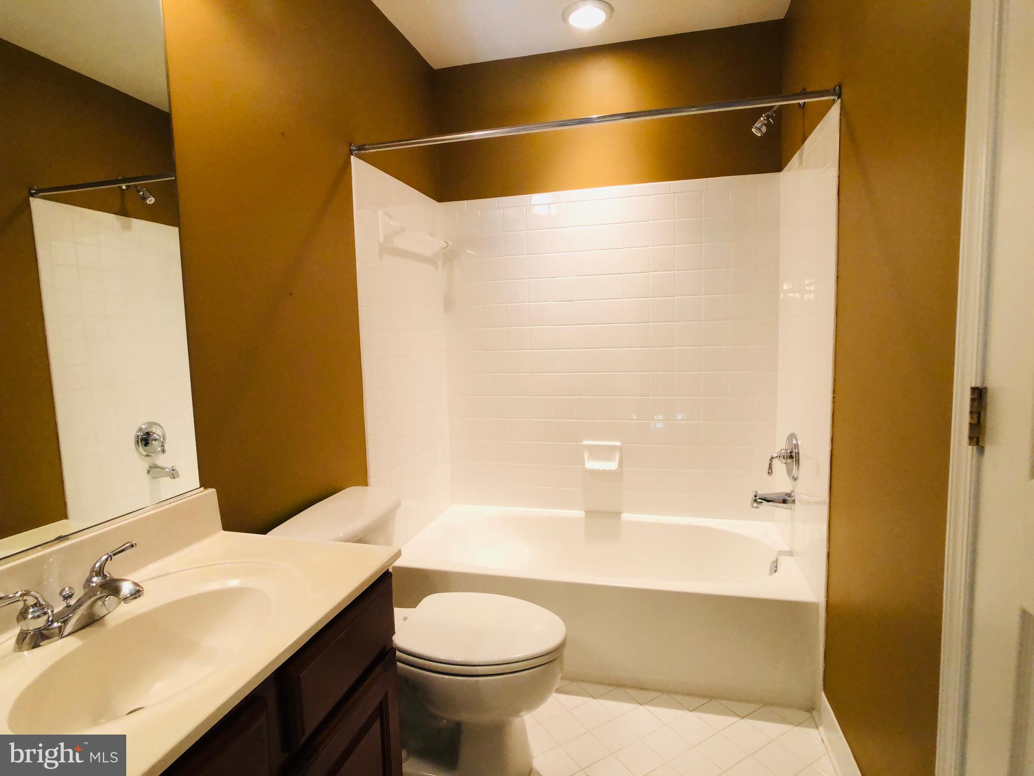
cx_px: 517
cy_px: 388
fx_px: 836
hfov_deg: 63.4
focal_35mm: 28
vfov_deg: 49.7
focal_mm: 3.99
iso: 160
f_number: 1.8
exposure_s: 1/60
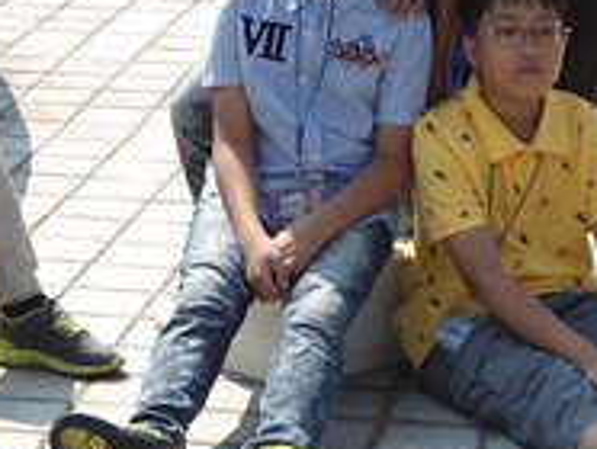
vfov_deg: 7.7
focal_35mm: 189
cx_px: 372
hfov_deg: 10.4
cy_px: -208
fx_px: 3264
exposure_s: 1/500
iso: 80
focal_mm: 7.9
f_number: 3.5
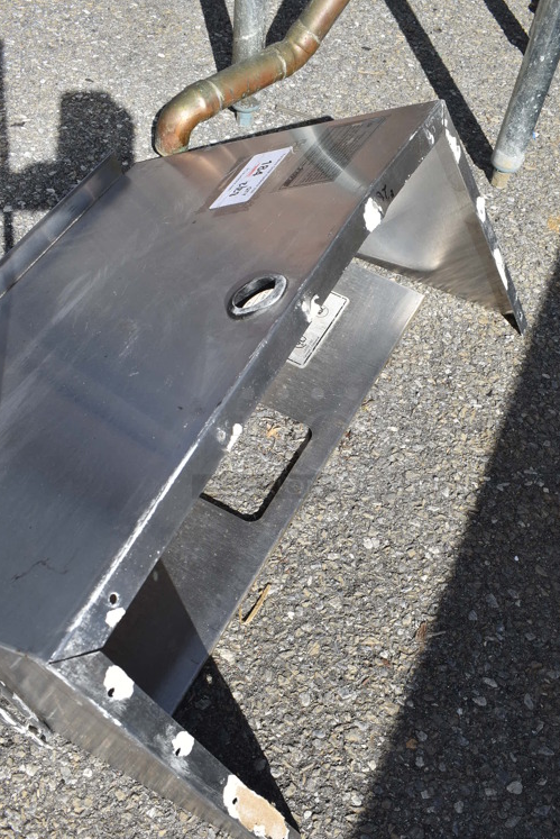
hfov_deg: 39.9
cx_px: 318
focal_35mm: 33
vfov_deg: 57.2
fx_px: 769
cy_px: 440
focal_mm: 18
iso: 200
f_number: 8
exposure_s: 1/500
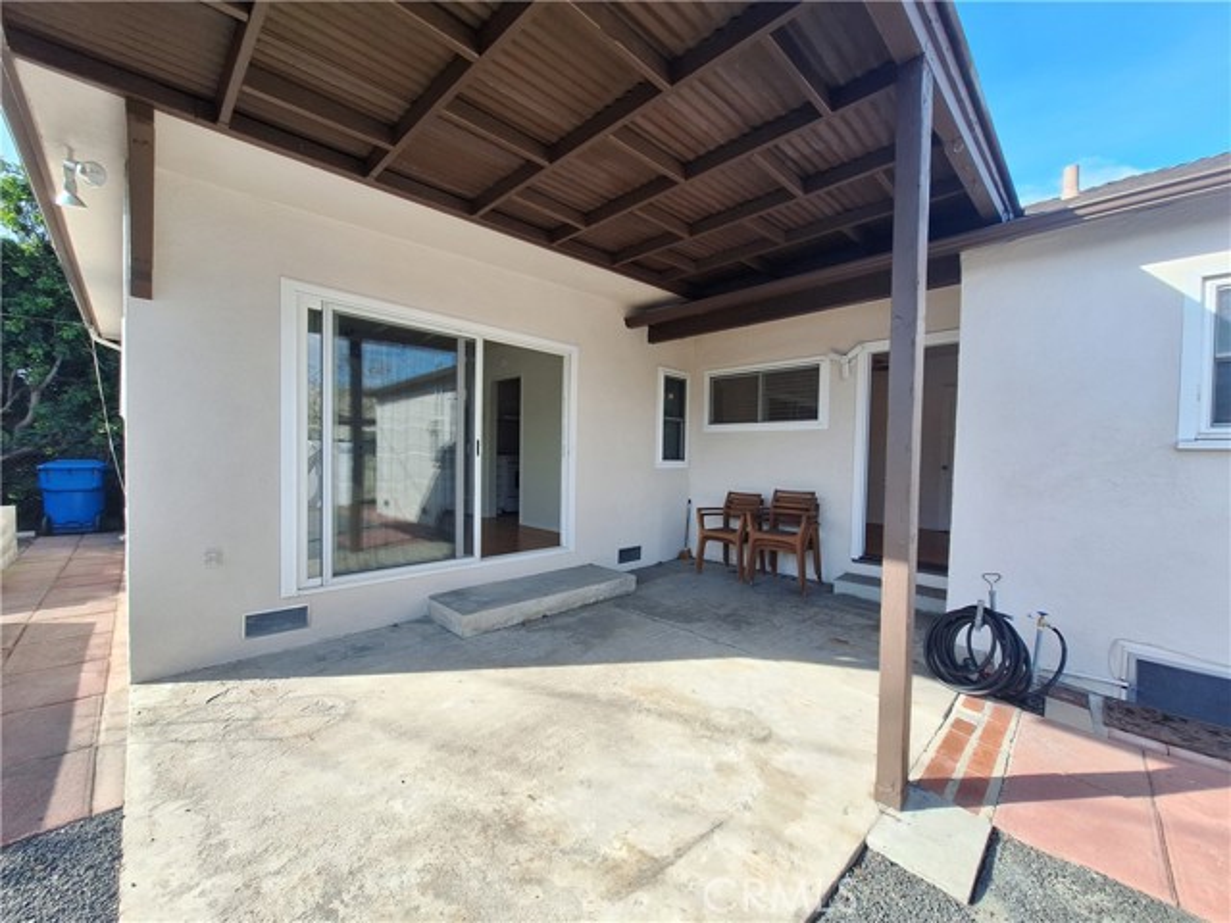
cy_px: 462
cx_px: 616
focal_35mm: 13
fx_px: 462
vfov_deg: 89.9
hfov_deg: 106.2
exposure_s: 1/725
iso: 40
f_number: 2.2
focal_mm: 1.74
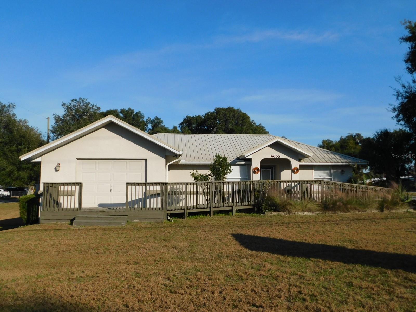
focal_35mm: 30
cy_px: 156
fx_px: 361
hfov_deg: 60.0
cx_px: 208
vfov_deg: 46.8
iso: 125
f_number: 6.4
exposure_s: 1/500
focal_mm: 5.3
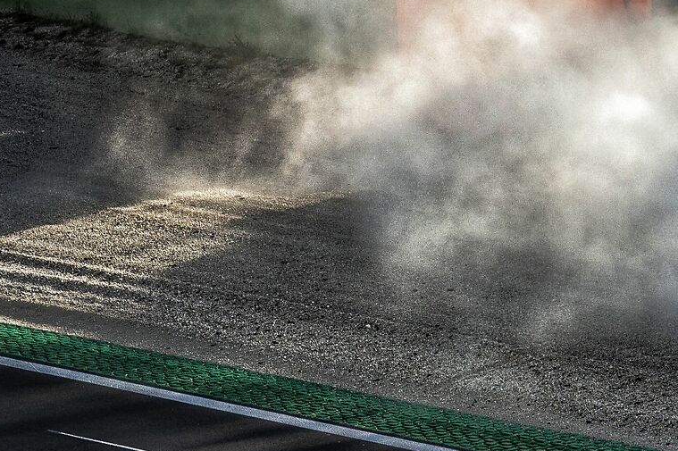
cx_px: 421
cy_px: 213
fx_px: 5533
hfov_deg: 7.0
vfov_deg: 4.7
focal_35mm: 294
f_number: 6.3
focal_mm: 62
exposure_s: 1/400
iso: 100
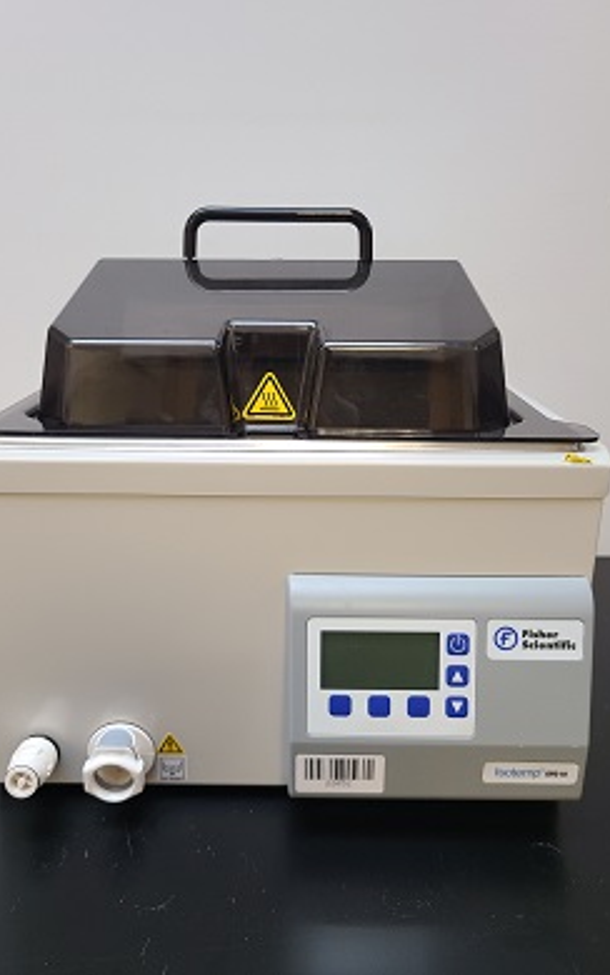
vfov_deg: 66.5
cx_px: 276
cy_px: 488
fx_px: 744
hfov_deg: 44.5
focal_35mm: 28
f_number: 1.8
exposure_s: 1/40
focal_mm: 5.4
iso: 160
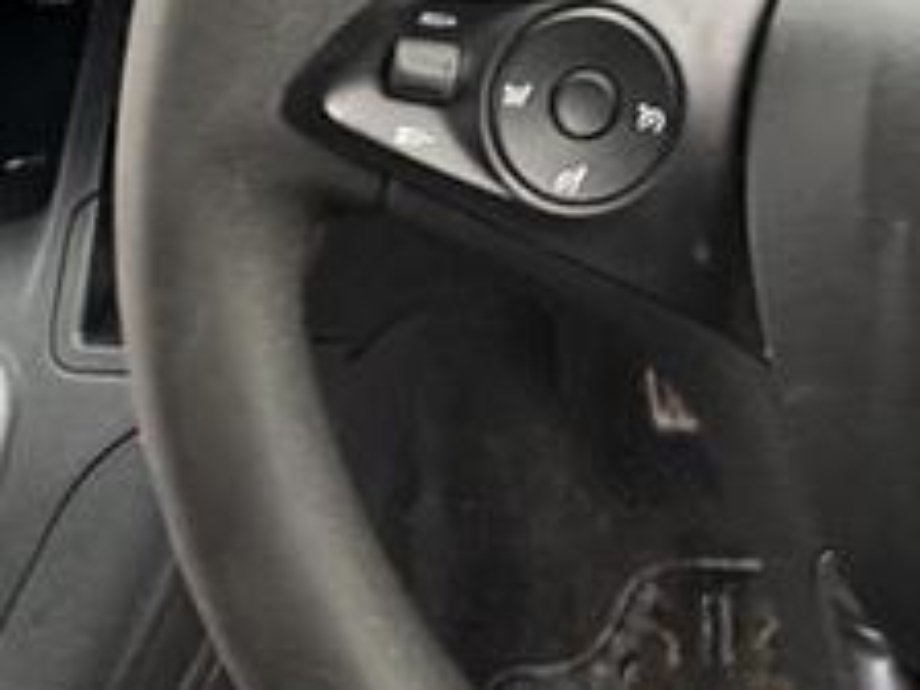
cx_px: 526
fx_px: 1488
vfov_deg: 23.5
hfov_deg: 34.3
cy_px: -172
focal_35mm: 56
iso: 320
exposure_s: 1/60
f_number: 2.2
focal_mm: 2.22
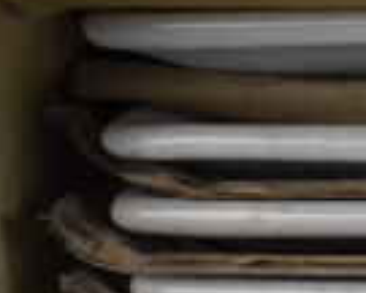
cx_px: 762
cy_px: 274
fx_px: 1246
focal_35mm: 115
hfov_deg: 13.8
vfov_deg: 13.3
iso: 3200
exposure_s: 1/60
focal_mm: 18
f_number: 4
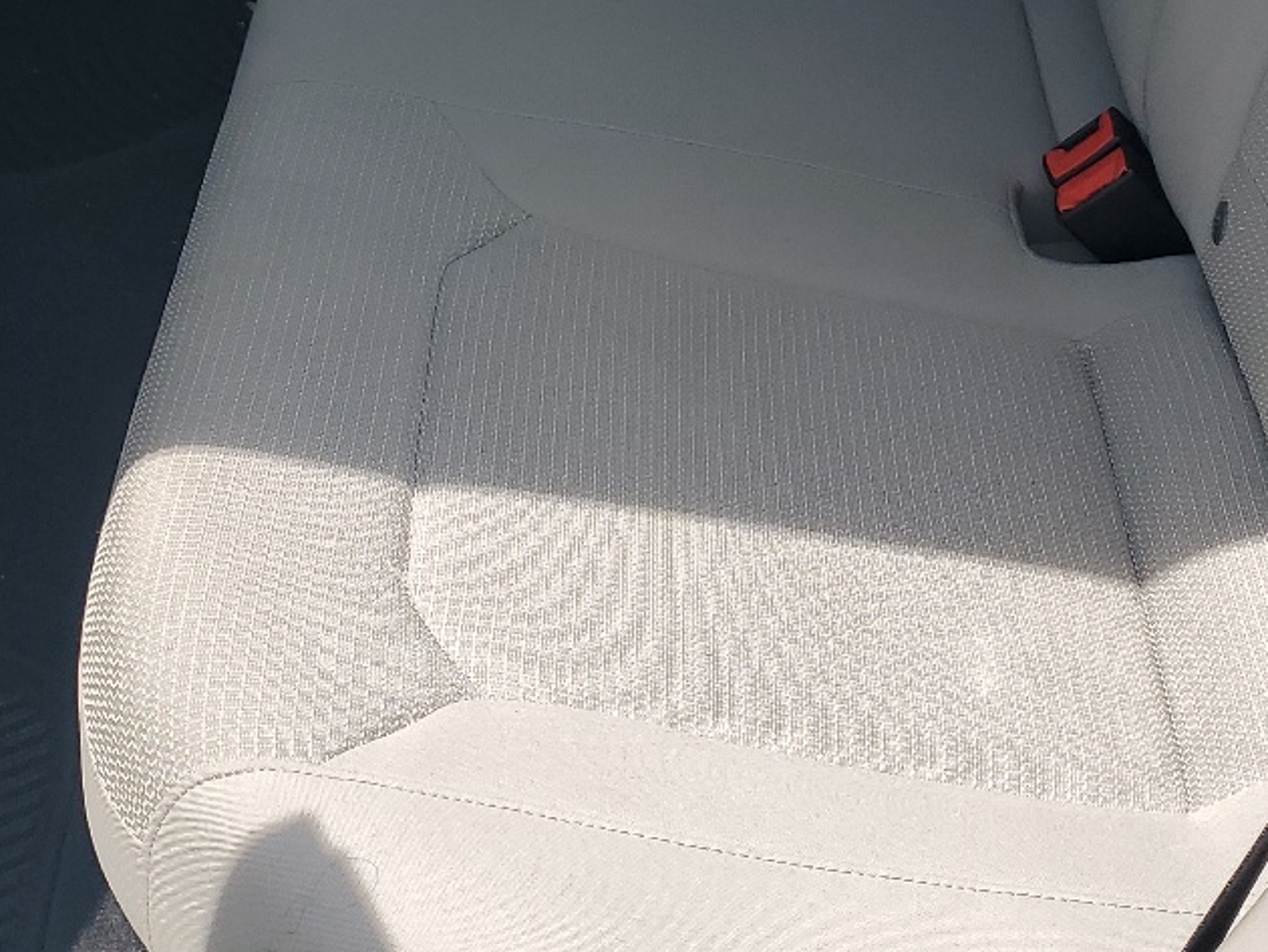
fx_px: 2419
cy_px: 2
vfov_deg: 21.5
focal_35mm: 66
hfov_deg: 29.4
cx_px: 696
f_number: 1.5
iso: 50
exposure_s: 1/1667
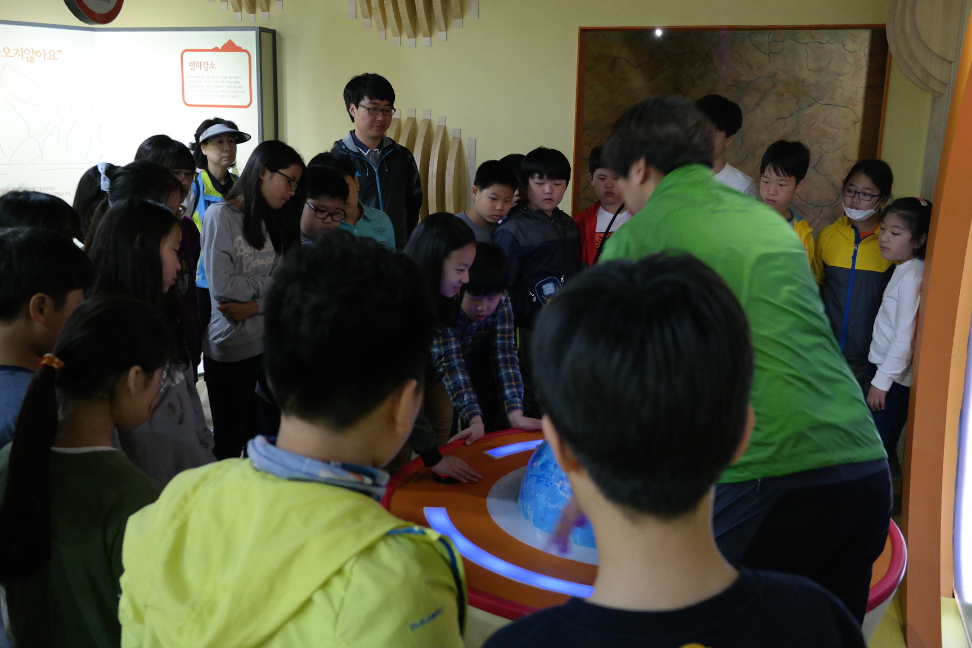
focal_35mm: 36
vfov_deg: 36.9
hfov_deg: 53.1
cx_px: 486
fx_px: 972
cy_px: 324
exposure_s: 1/50
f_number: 3.5
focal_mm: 24
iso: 1600
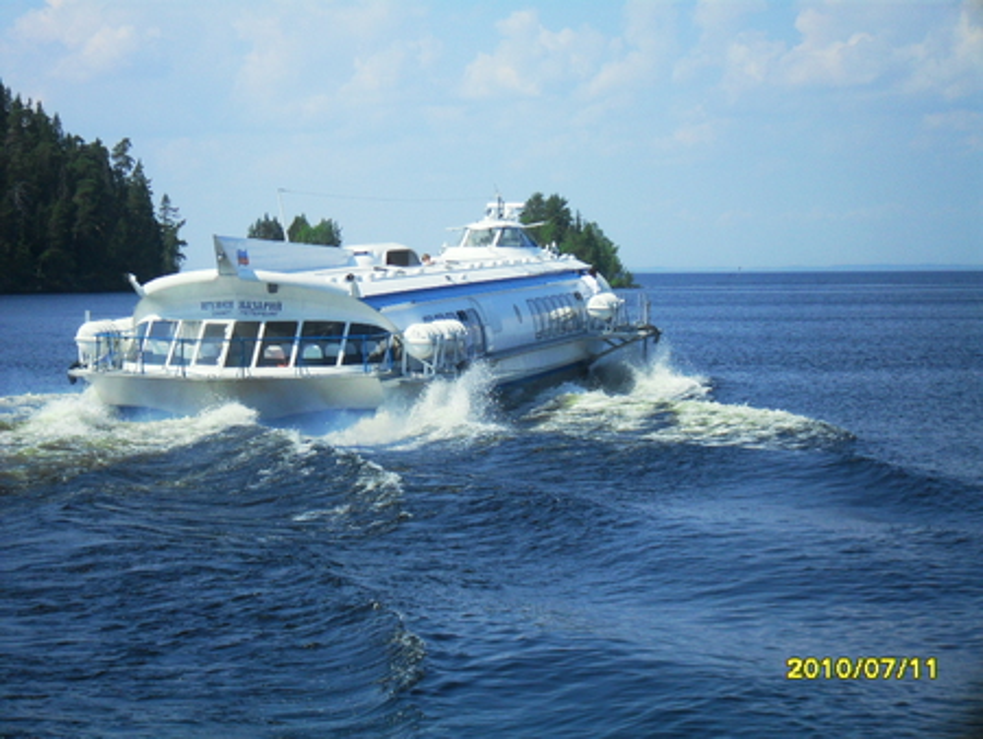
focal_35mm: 105
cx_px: 492
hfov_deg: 18.7
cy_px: 370
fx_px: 2983
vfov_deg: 14.1
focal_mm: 18.9
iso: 100
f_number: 5.8
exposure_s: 1/500
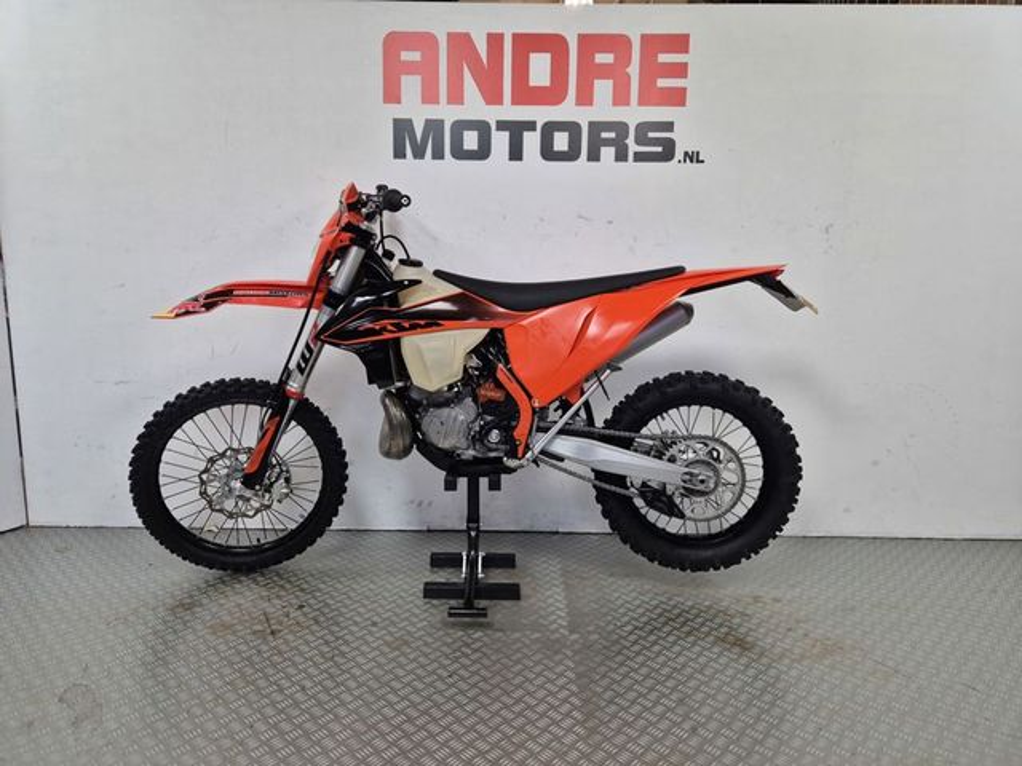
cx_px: 511
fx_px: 679
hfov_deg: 73.9
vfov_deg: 58.9
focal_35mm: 23
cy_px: 383
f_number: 1.8
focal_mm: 5.4
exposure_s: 1/100
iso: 200
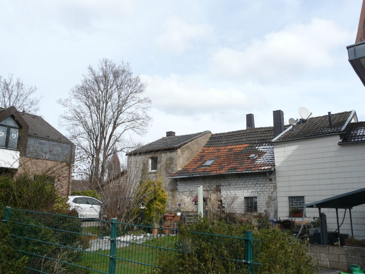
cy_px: 137
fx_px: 316
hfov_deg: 60.0
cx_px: 182
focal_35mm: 30
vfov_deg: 46.8
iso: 100
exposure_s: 1/400
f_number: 5.6
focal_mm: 4.6
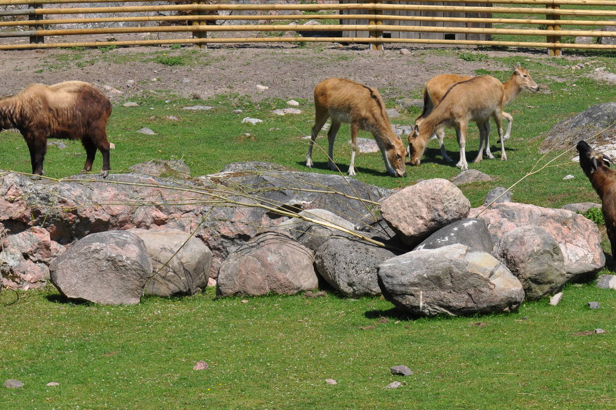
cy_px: 162
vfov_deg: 10.5
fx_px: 2222
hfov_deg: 15.8
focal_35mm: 130
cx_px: 318
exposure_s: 1/400
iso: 200
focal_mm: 70
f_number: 10
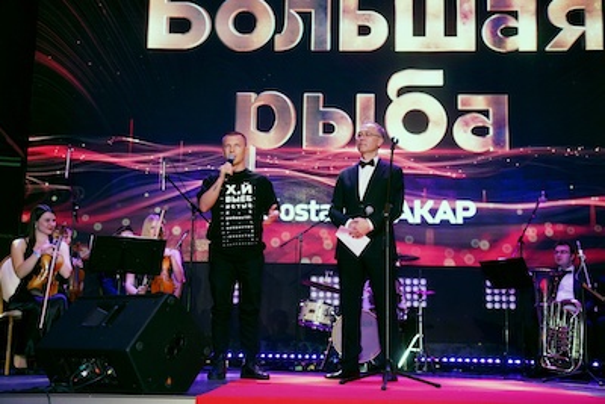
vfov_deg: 27.0
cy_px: 202
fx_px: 841
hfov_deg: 39.6
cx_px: 302
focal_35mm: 50
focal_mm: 50
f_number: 6.3
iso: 4000
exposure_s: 1/80
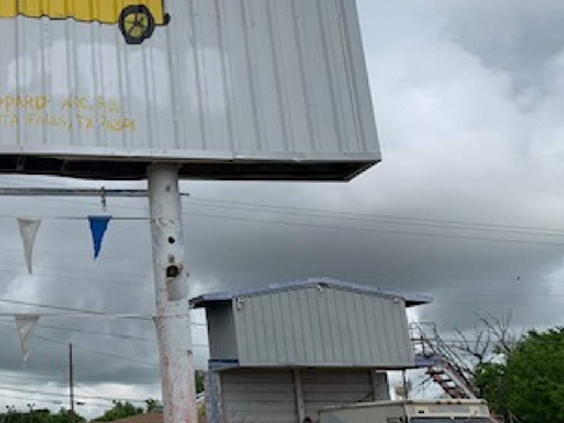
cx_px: 16
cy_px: 109
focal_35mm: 55
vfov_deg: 26.3
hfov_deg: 32.5
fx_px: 896
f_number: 1.8
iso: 25
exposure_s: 1/4673
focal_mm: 4.25
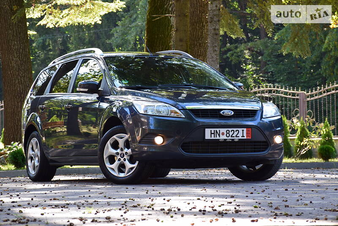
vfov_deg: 10.2
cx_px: 169
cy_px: 113
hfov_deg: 15.2
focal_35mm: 135
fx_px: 1269
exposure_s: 1/100
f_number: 9
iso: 400
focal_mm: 90
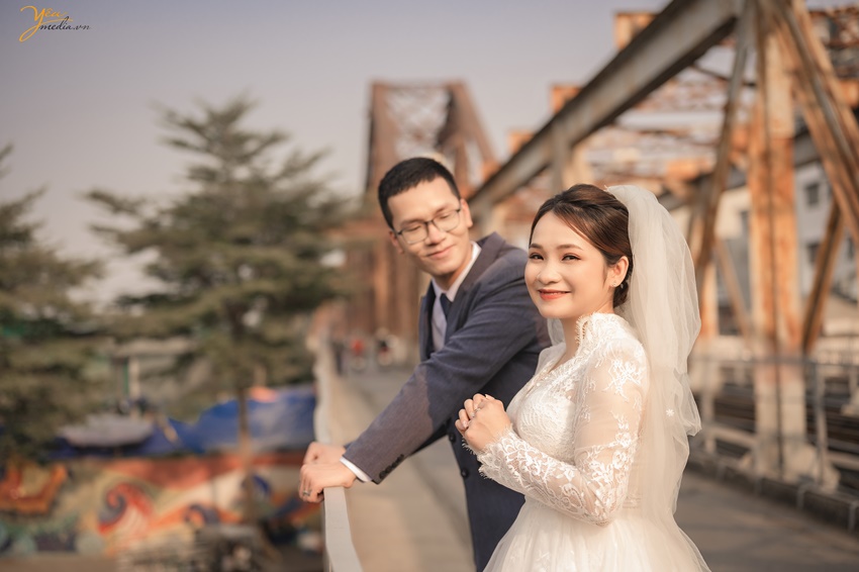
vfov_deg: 27.0
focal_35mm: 50
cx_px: 430
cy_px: 286
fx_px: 1193
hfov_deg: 39.6
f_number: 2.2
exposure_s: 1/2000
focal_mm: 50
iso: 160
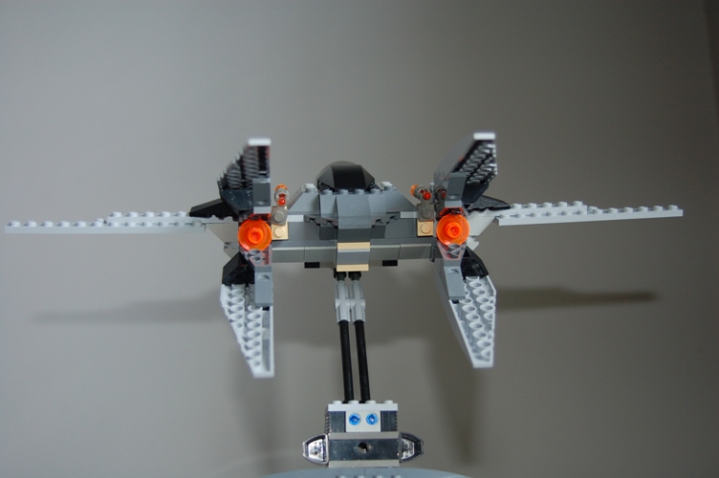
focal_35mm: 48
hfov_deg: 41.1
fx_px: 958
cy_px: 239
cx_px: 360
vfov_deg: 28.0
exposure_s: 1/60
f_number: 3.8
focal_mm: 32
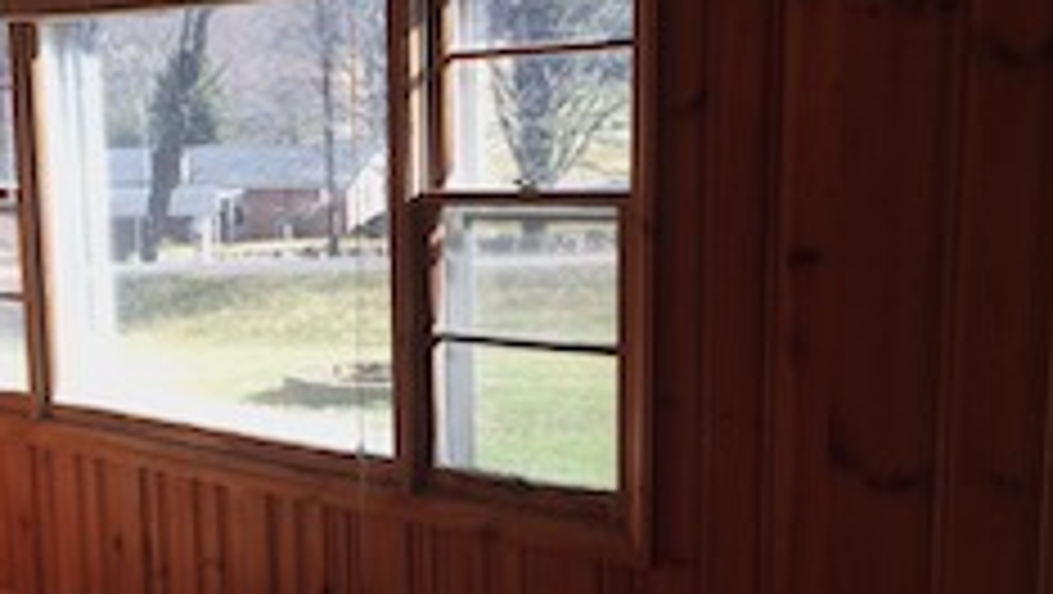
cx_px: 378
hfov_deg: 38.2
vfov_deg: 22.2
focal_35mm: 54
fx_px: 1509
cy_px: 405
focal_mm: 4.15
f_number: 2.2
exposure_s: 1/166
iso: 32
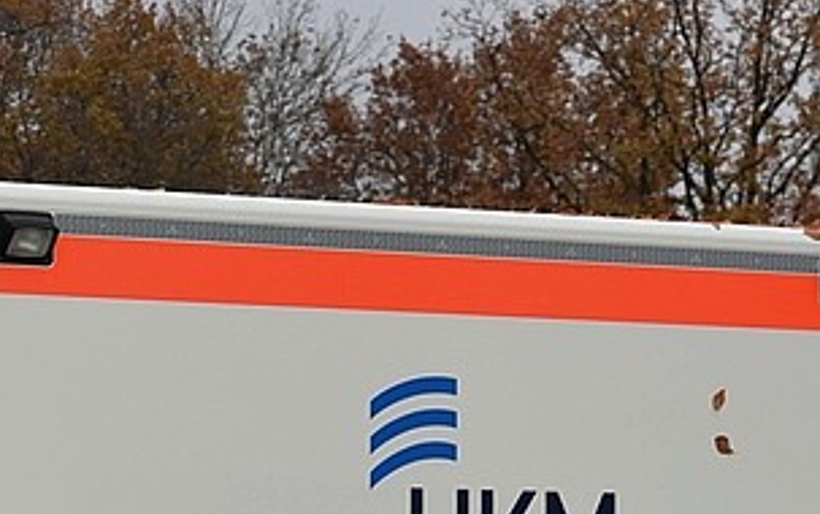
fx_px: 5749
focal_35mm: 257
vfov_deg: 5.1
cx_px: -133
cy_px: 739
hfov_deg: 8.1
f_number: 8
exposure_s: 1/250
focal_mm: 85
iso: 200
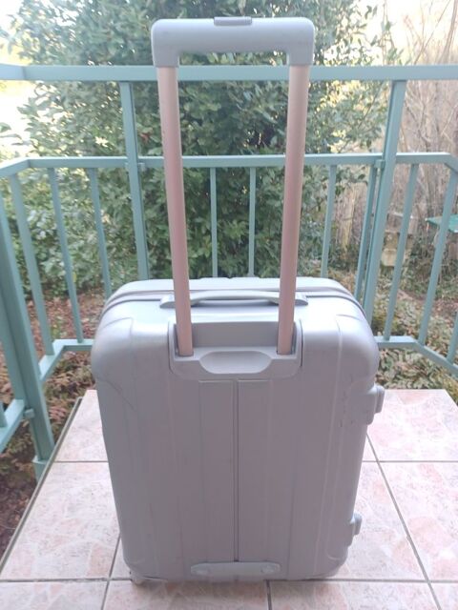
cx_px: 229
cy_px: 305
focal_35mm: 25
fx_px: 441
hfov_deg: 54.9
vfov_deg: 69.4
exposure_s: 1/50
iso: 125
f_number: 1.8
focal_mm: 4.6
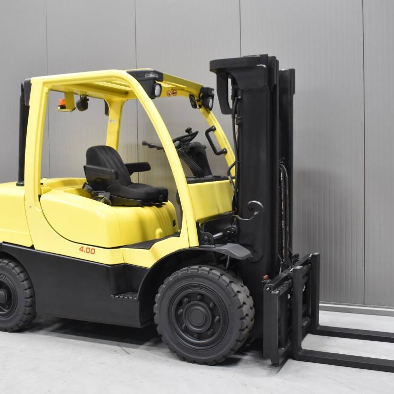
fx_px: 554
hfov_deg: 39.1
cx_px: 176
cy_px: 194
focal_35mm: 43
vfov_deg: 39.2
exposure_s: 1/40
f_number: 4.5
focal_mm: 22
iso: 1600
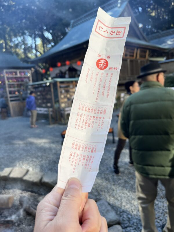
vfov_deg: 67.3
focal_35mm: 26
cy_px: 116
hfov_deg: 53.1
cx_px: 87
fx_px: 174
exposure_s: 1/469
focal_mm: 5.1
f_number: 1.6
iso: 50
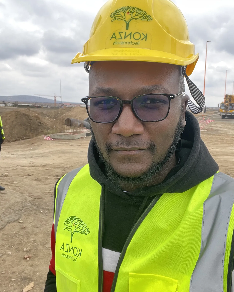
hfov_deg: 45.8
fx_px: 277
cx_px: 118
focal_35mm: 32
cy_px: 134
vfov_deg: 55.6
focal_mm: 2.71
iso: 40
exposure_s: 1/121
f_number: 2.2
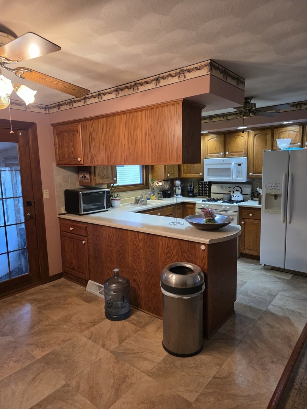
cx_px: 154
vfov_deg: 73.9
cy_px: 204
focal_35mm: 23
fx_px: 272
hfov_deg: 58.9
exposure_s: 1/120
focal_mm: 6.3
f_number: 1.7
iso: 500
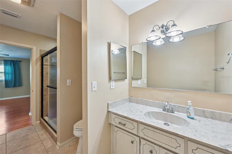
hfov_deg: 104.3
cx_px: 116
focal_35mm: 14
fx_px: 90
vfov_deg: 81.1
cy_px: 77
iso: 400
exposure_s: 1/10
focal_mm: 14
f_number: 8
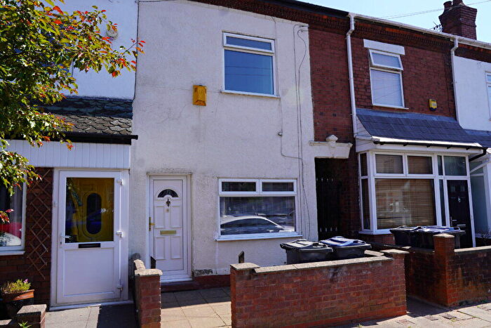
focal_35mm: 24
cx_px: 246
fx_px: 327
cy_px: 164
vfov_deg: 53.2
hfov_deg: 73.7
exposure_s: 1/125
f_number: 9
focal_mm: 16
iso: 100
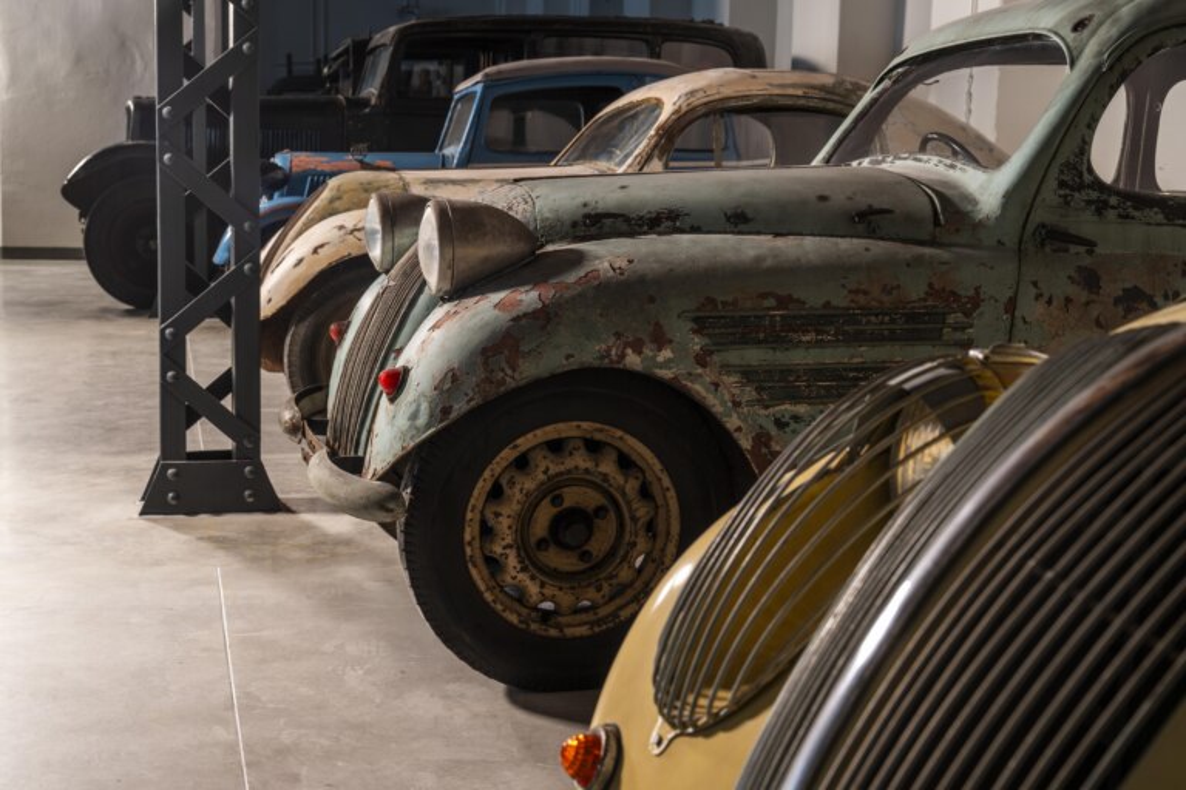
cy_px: 395
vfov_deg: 26.5
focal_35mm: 51
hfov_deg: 38.9
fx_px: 1680
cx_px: 593
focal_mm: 51
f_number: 8
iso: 100
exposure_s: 2
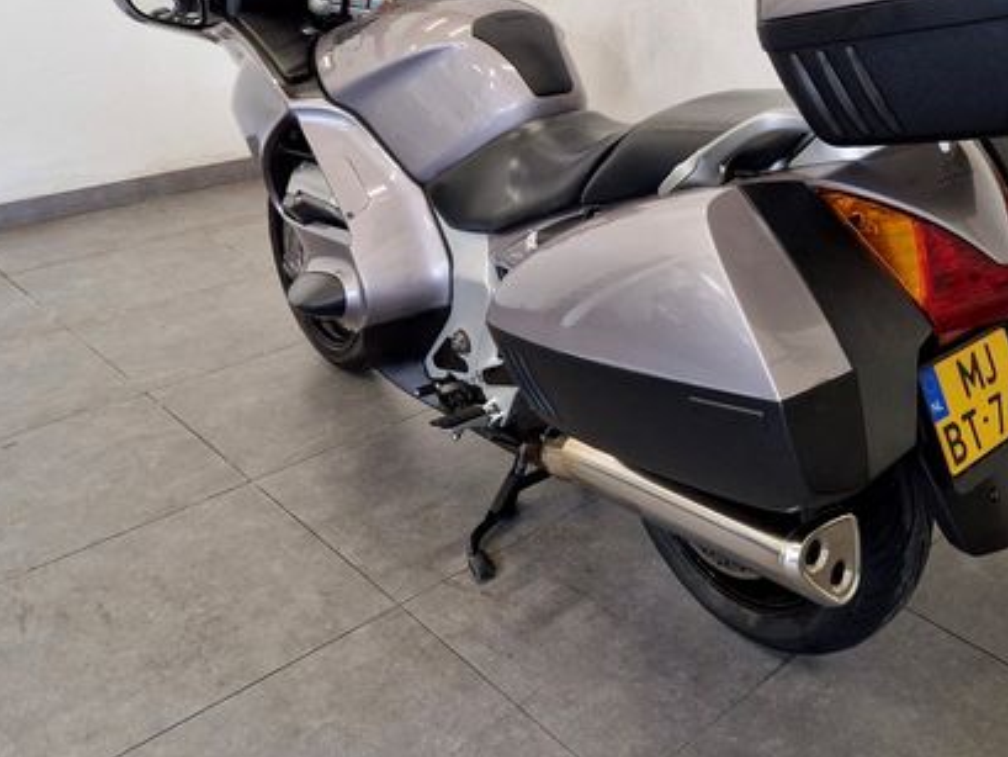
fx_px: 1049
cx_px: 737
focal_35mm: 36
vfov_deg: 38.9
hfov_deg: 49.6
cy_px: 210
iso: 320
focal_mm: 5.4
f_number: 1.8
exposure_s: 1/100
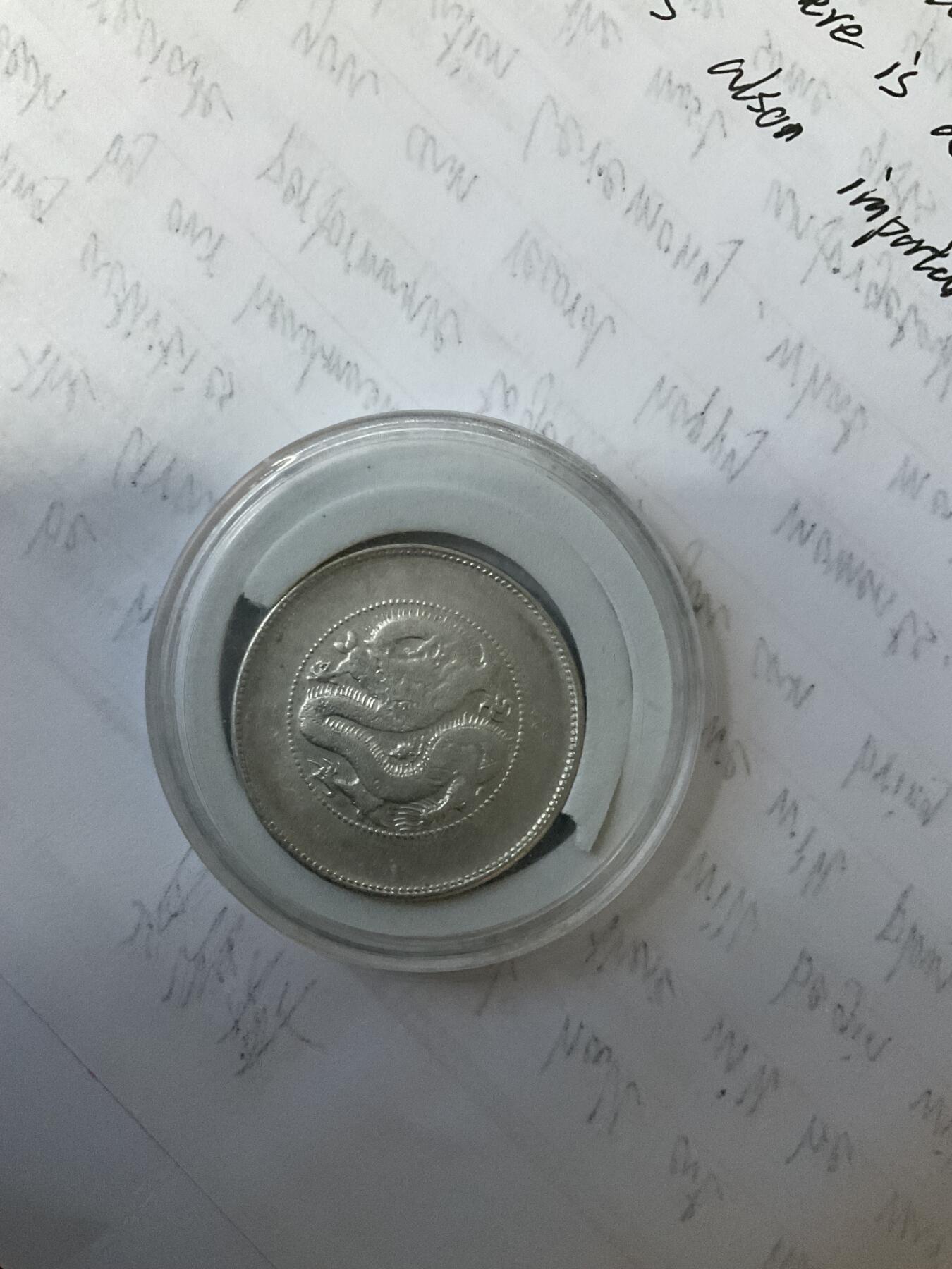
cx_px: 476
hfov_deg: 48.2
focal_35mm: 29
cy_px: 634
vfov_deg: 61.7
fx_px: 1063
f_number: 1.8
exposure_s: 1/60
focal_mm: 3
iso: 250
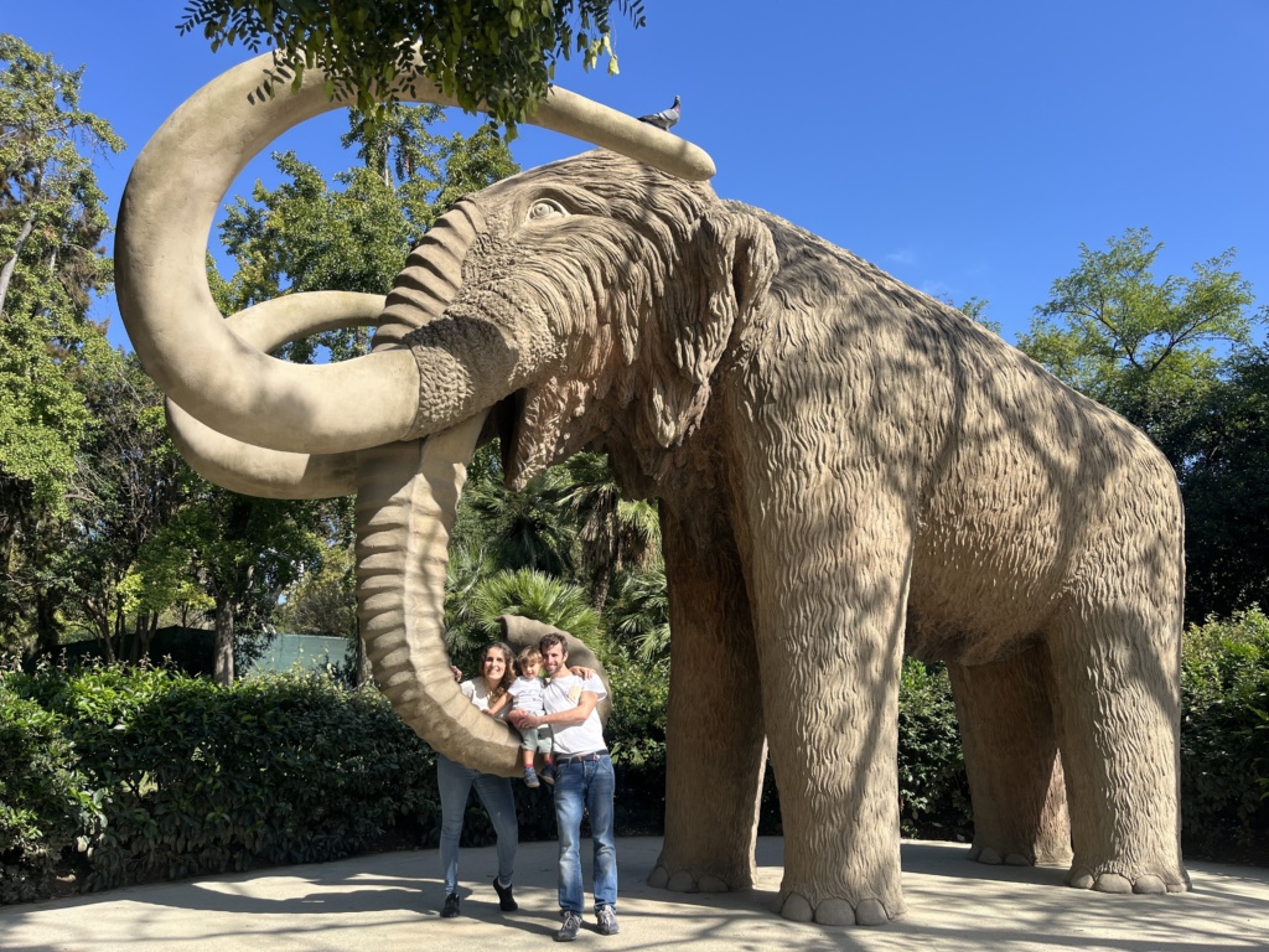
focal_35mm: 26
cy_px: 476
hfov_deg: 67.3
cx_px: 634
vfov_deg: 53.1
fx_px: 953
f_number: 1.6
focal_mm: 5.1
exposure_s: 1/1923
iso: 50
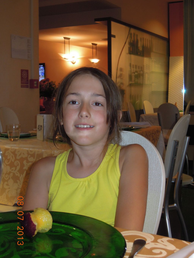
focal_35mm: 55
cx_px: 97
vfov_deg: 34.9
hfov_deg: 26.6
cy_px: 129
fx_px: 411
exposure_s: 1/50
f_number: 4
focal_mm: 9.9
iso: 200
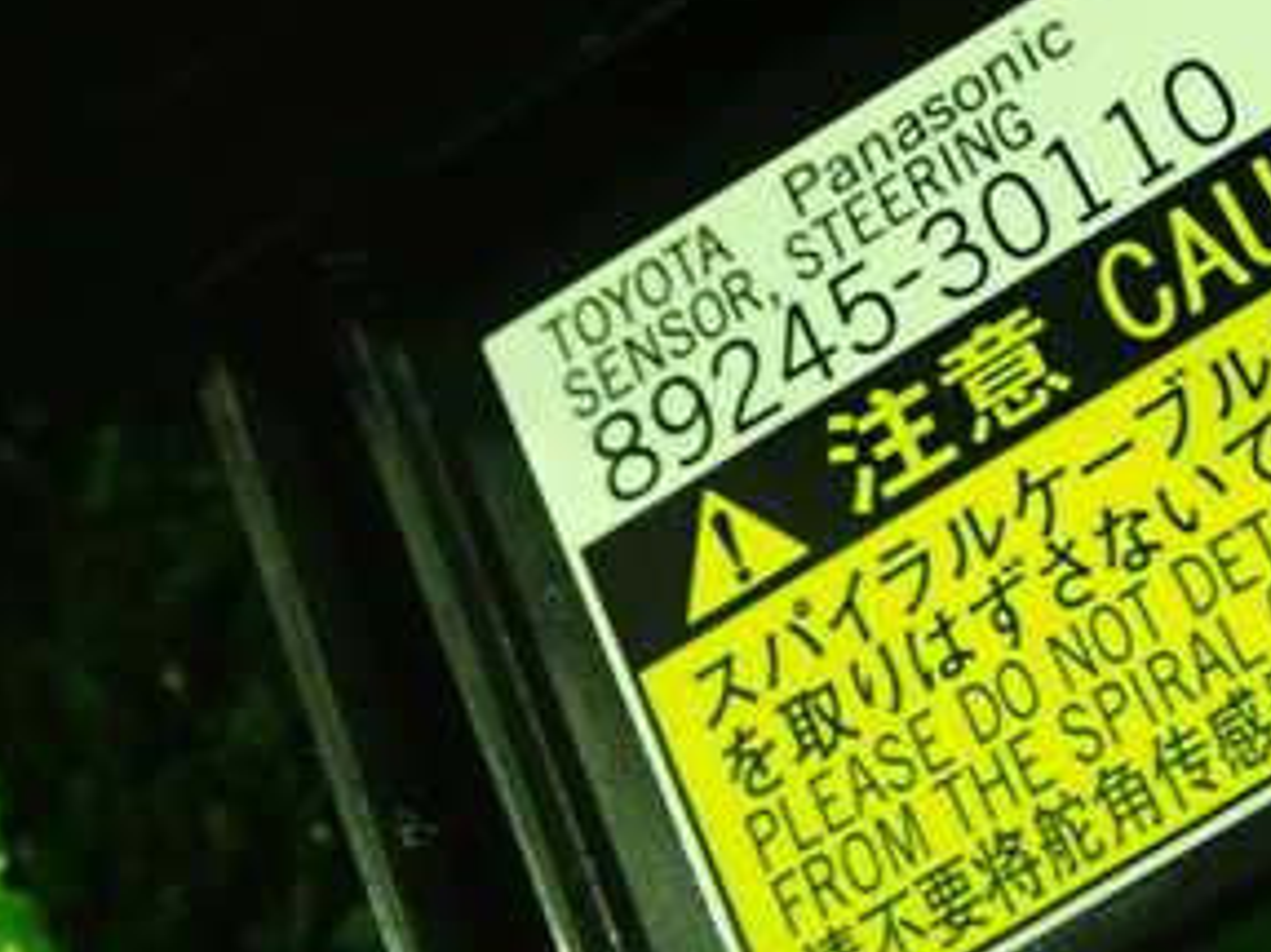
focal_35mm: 92
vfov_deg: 16.0
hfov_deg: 21.1
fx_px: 3377
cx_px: 1023
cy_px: 323
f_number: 2.9
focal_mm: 7.84
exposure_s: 1/15
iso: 800
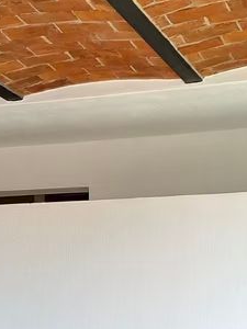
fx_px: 875
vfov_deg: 19.0
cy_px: 480
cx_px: 59
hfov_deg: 16.0
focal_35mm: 92
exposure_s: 1/120
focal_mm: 5.54
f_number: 1.8
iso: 80
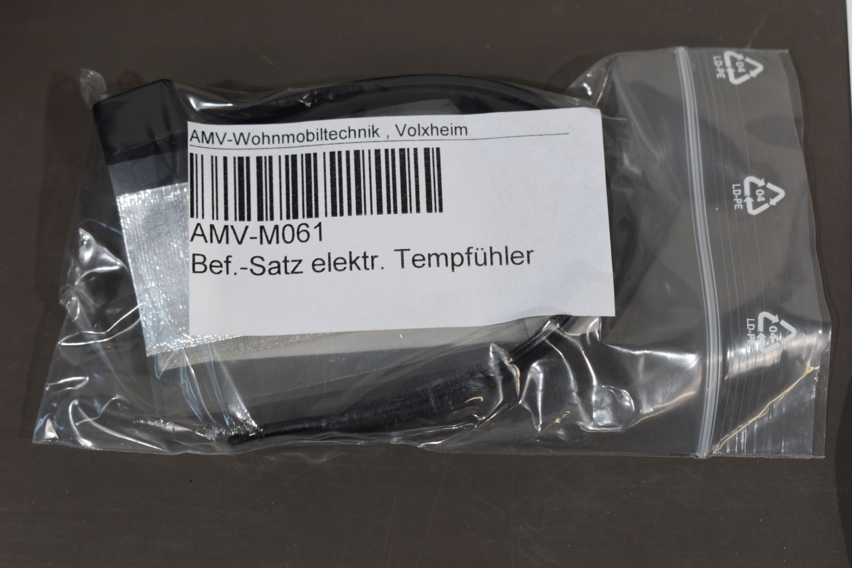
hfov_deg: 26.0
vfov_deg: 17.5
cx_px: 426
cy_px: 284
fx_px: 1846
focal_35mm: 78
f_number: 8
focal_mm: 52
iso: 400
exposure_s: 1/60
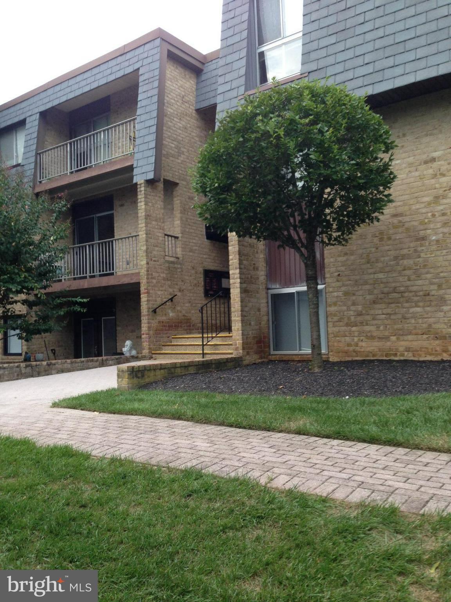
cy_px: 301
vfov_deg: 55.4
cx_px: 226
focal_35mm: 33
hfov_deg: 42.9
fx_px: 573
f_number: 2.4
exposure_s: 1/60
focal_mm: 4.12
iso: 64
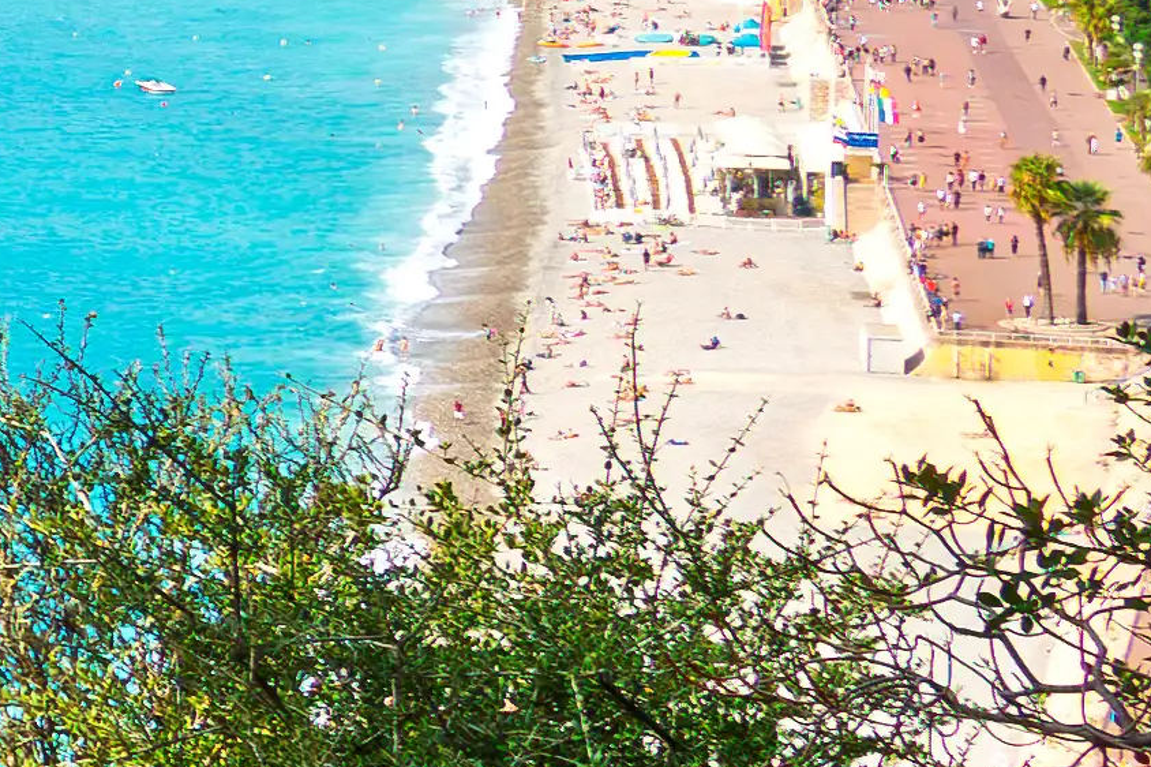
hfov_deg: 8.6
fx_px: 6328
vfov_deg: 6.8
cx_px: -2344
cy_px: -446
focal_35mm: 198
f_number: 9
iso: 100
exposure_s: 1/320
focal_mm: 20
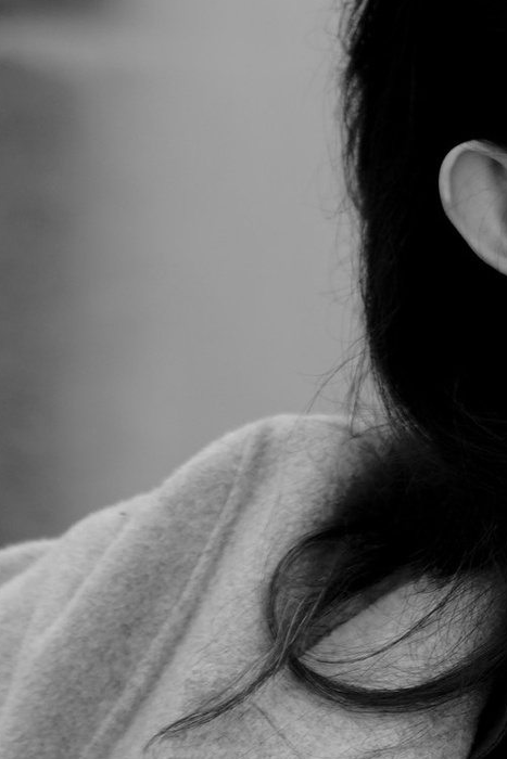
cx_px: 322
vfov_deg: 10.6
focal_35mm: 192
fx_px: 4054
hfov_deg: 7.2
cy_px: 43
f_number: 2.8
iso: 125
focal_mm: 35
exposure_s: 1/320
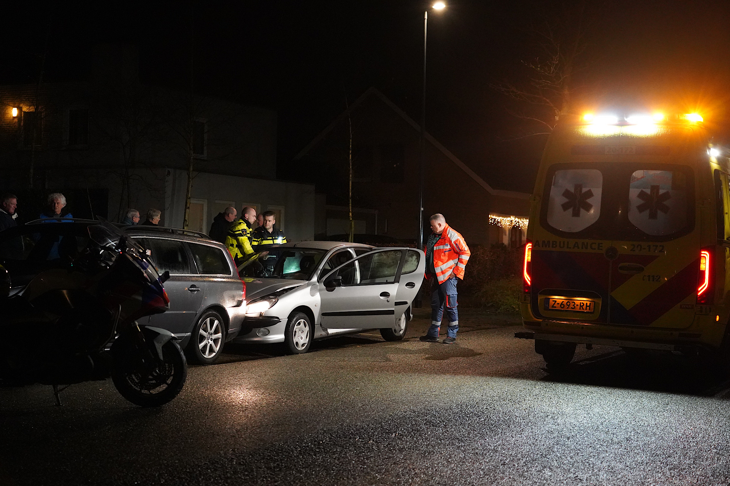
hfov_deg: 35.6
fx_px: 1135
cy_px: 243
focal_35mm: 56
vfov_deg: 24.2
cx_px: 365
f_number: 4
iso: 12800
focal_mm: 56
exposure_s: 1/160
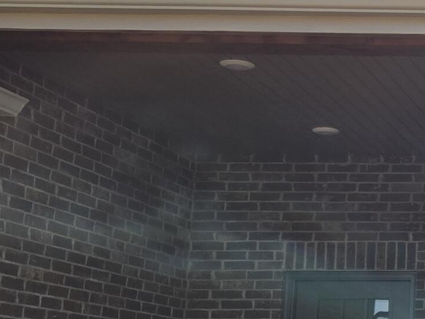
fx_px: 1167
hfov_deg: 17.3
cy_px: 201
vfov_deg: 15.6
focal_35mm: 95
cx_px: 735
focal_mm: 5.4
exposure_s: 1/1623
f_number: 1.8
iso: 25
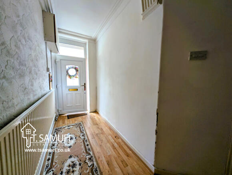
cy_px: 88
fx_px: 81
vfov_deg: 94.7
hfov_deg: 110.4
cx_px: 116
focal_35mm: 12
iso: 48
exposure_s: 1/32.1
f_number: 1.95
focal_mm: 2.23
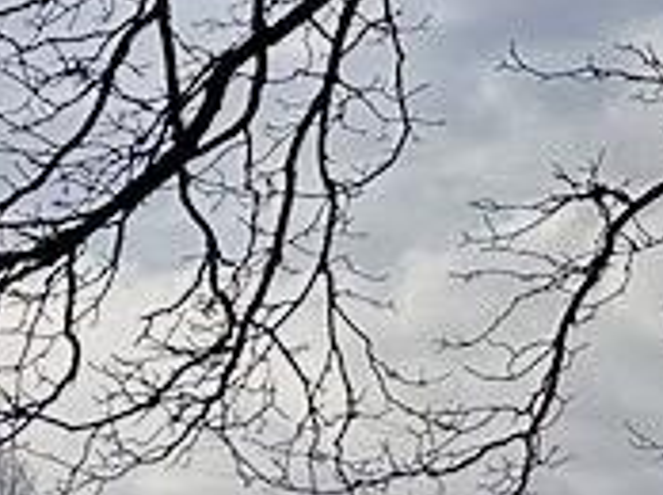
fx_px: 3385
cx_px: -1109
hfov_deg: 9.5
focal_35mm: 177
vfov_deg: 8.2
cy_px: 689
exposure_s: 1/18519
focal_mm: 6.86
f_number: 1.78
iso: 80
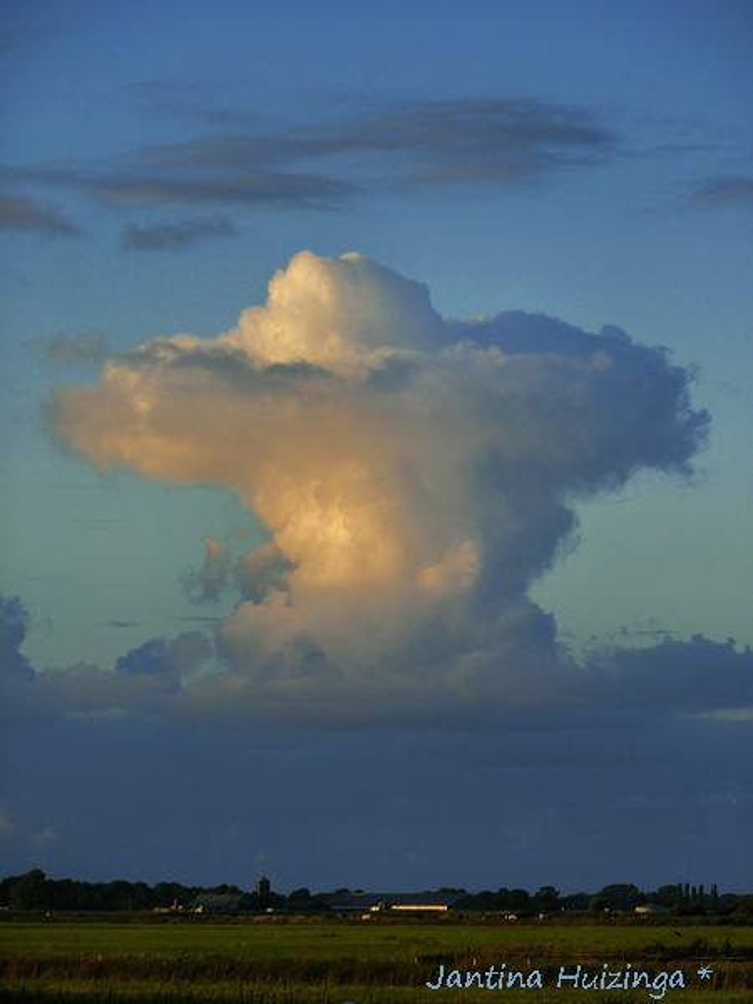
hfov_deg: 6.8
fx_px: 6381
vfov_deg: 9.0
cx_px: 376
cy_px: 502
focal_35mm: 220
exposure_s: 1/200
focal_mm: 39.3
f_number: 5.9
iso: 80
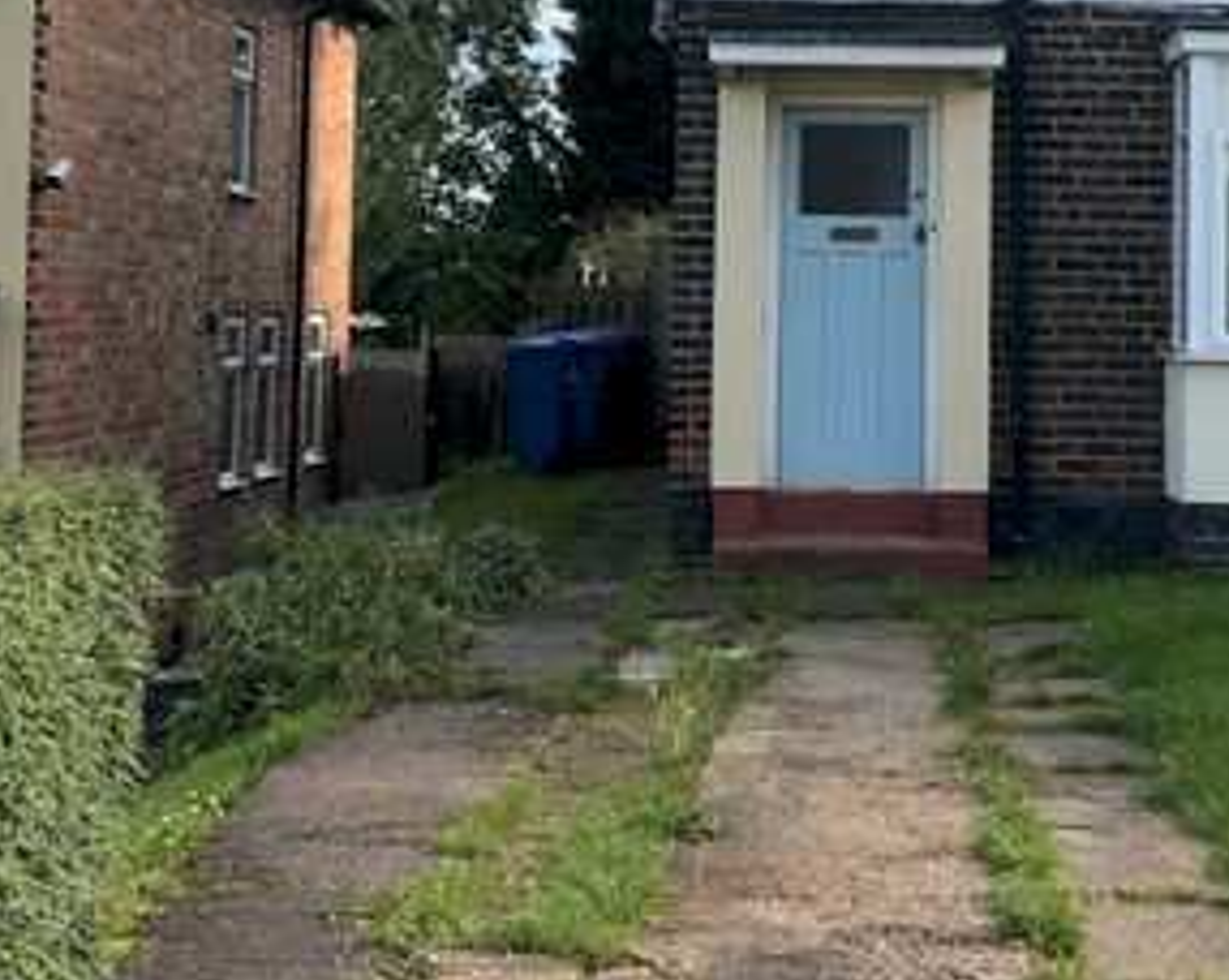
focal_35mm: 67
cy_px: 191
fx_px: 2434
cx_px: 842
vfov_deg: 22.4
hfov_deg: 28.1
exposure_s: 1/889
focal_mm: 3.99
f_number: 1.8
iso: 20
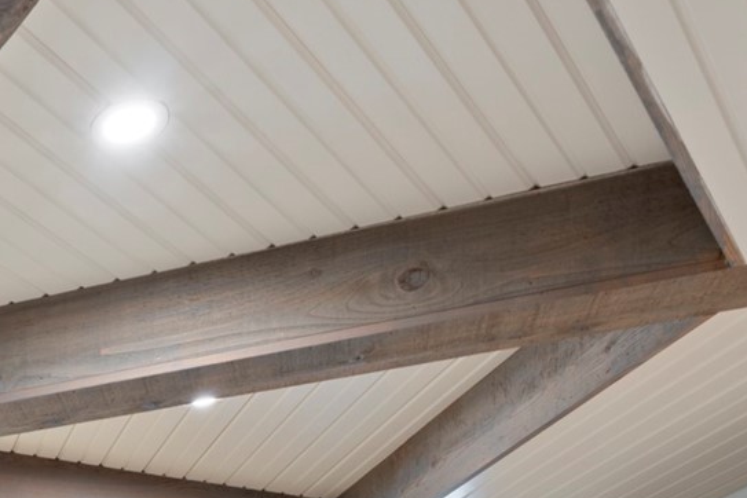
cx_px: -261
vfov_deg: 17.8
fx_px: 1245
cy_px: 918
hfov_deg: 27.2
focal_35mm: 60
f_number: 9
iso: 250
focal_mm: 16
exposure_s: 1.3
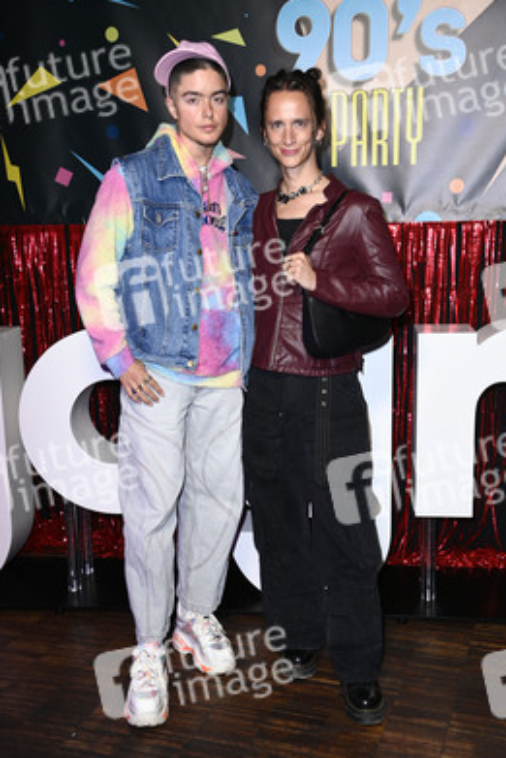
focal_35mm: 45
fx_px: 948
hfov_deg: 29.9
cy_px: 382
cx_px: 250
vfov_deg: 43.6
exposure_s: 1/250
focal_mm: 44
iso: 2000
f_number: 5.6
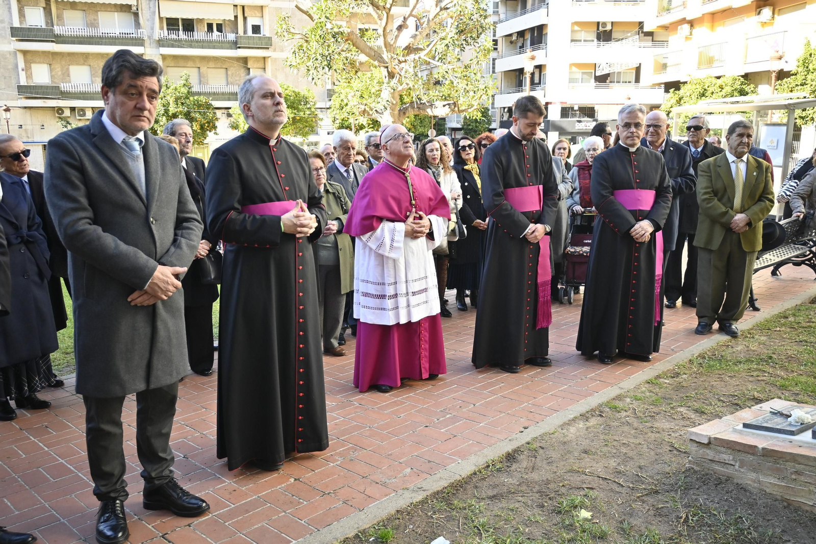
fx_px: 680
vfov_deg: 43.6
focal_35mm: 30
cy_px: 272
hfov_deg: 61.9
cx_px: 408
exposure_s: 1/400
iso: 500
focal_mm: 20
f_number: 3.8
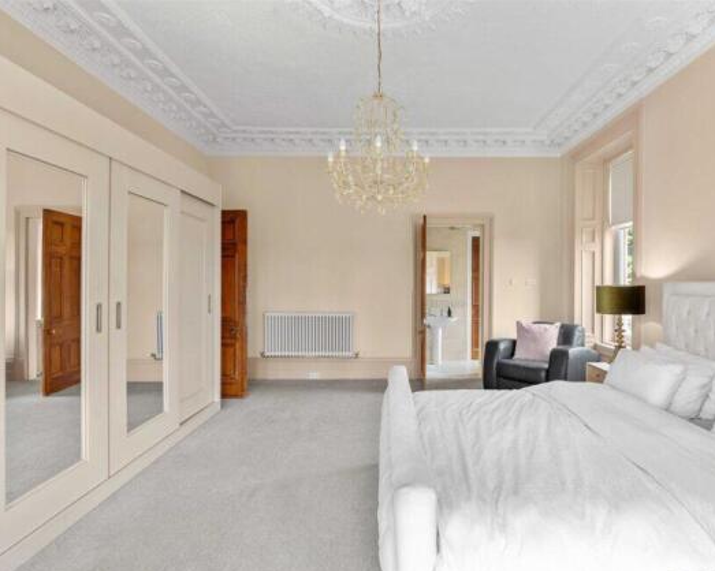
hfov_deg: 80.2
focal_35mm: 20
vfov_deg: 68.0
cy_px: 297
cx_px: 393
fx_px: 423
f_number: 8
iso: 250
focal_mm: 17
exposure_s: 1/4
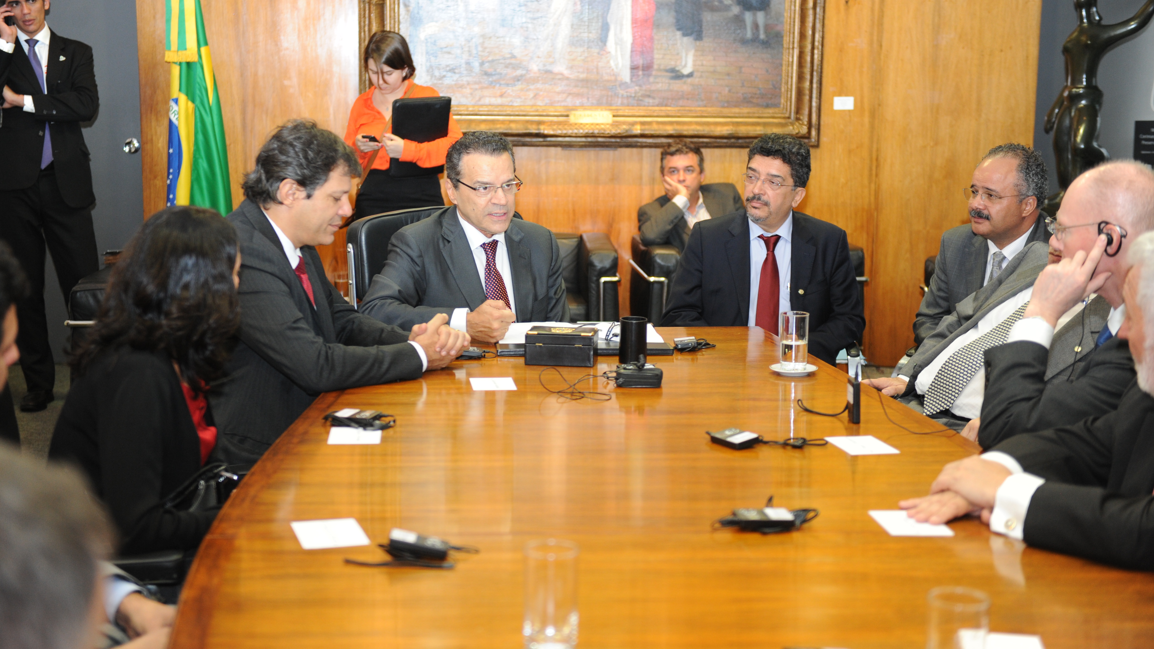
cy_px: 311
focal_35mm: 56
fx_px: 1714
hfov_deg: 37.2
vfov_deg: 21.4
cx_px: 562
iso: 1250
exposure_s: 1/80
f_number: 5.6
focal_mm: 52
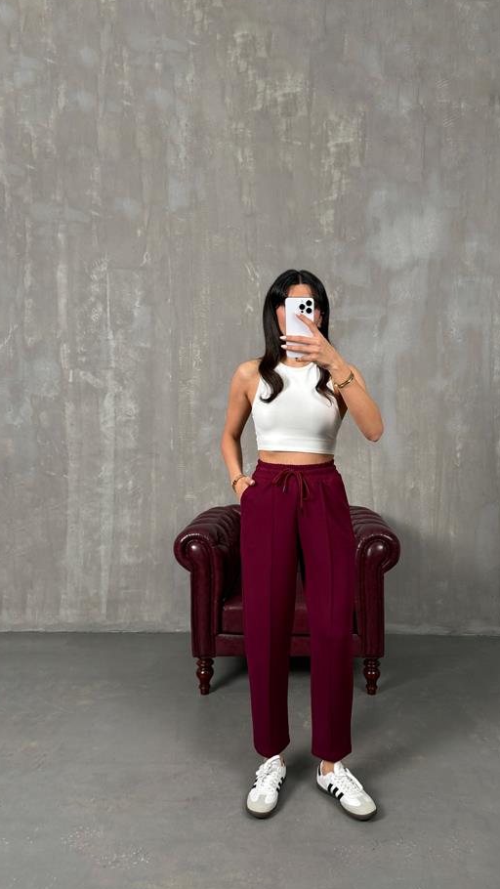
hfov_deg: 42.5
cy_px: 445
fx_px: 636
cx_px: 319
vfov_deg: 69.9
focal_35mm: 27
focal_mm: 6.76
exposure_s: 1/121
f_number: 1.78
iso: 160
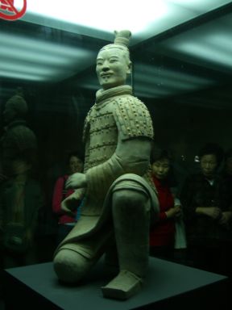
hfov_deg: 37.7
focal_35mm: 38
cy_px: 155
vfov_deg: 49.0
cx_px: 116
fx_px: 340
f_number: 2.8
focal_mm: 7.9
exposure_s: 1/3.33
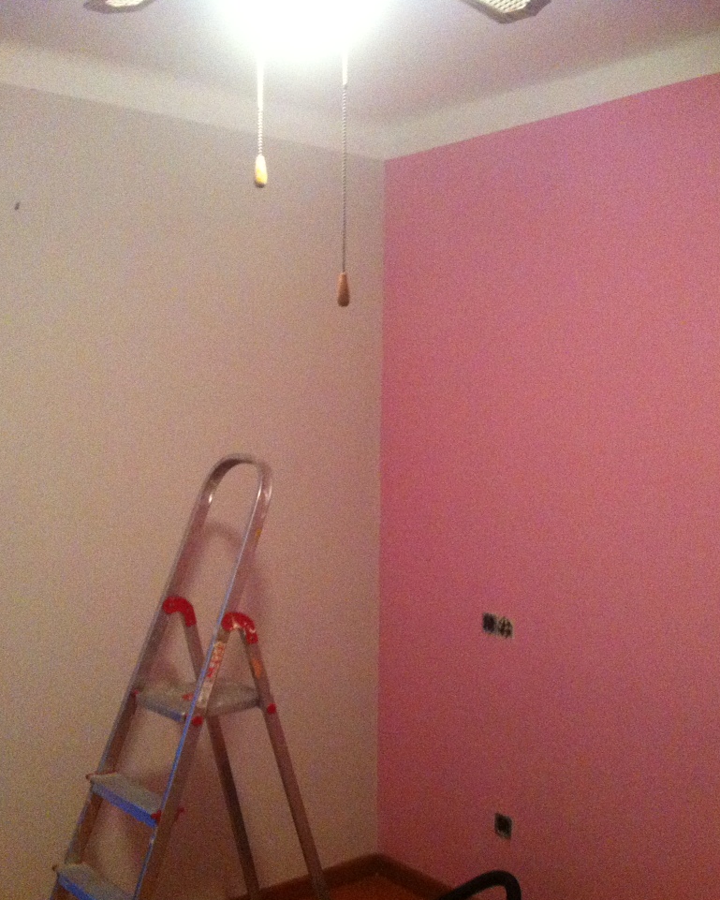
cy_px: 450
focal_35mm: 46
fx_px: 1225
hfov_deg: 32.7
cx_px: 397
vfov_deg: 40.3
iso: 500
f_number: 2.8
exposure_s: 1/17
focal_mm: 3.85
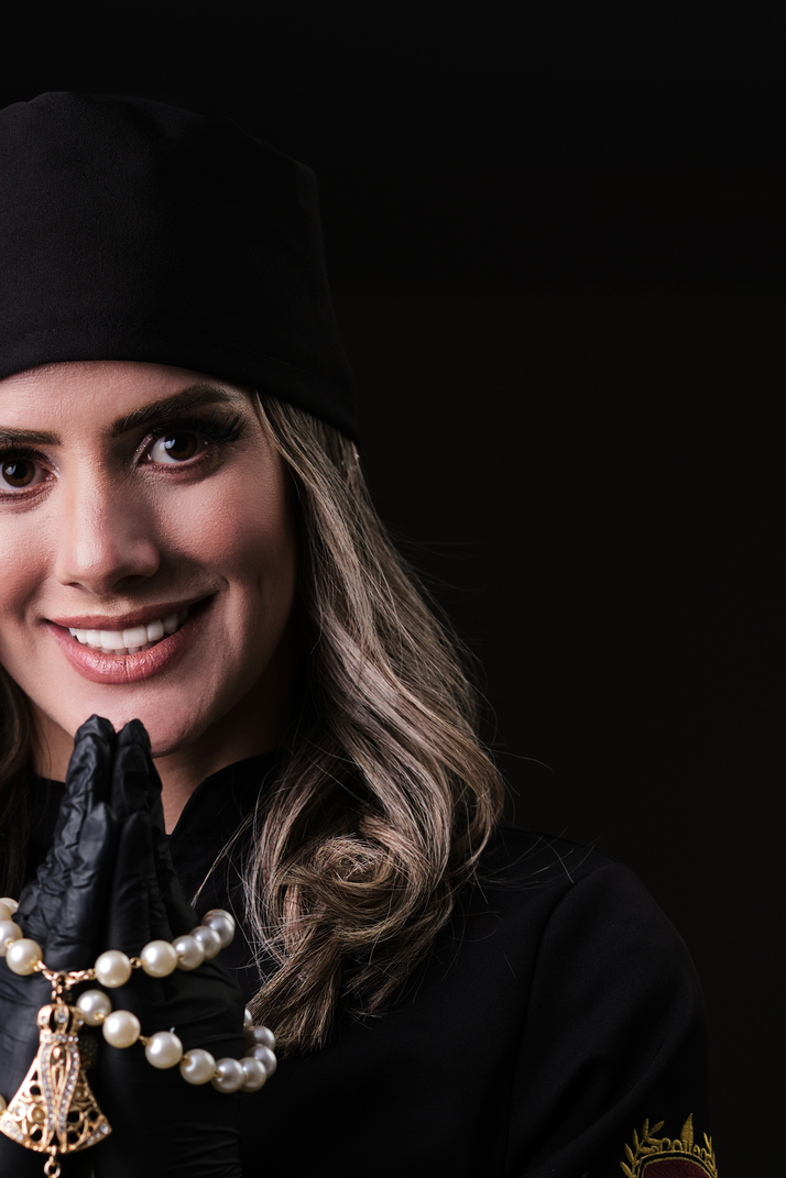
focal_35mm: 126
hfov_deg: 10.8
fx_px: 4126
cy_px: 977
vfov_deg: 16.1
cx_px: 153
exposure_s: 1/250
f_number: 3.6
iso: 80
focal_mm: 50
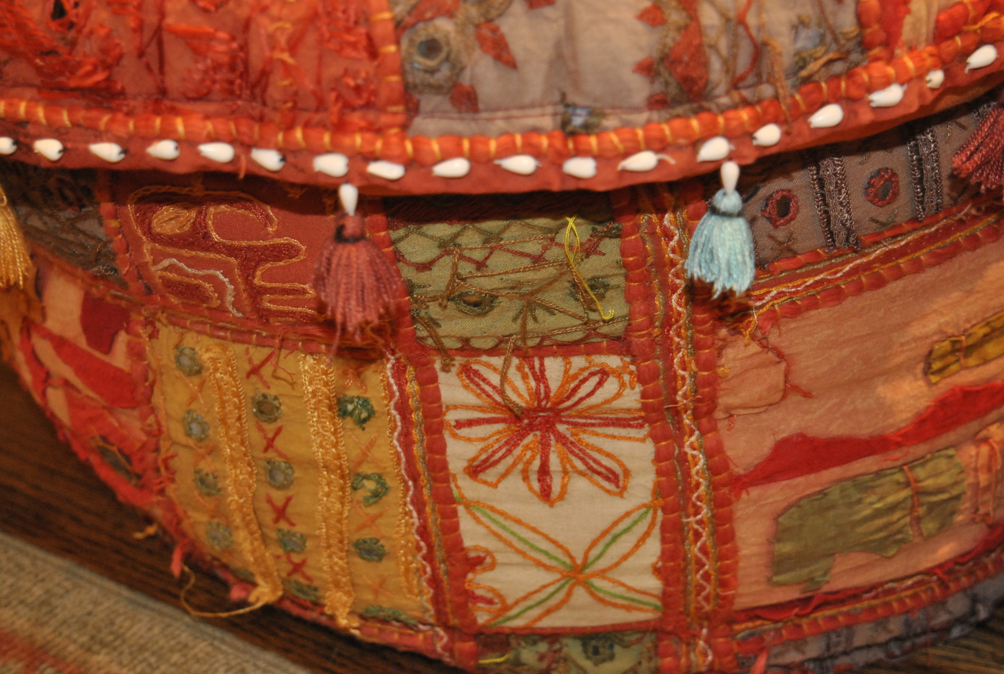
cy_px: 337
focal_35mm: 68
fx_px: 1886
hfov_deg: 29.8
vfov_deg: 20.3
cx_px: 502
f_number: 5
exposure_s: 1/25
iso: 800
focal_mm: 45
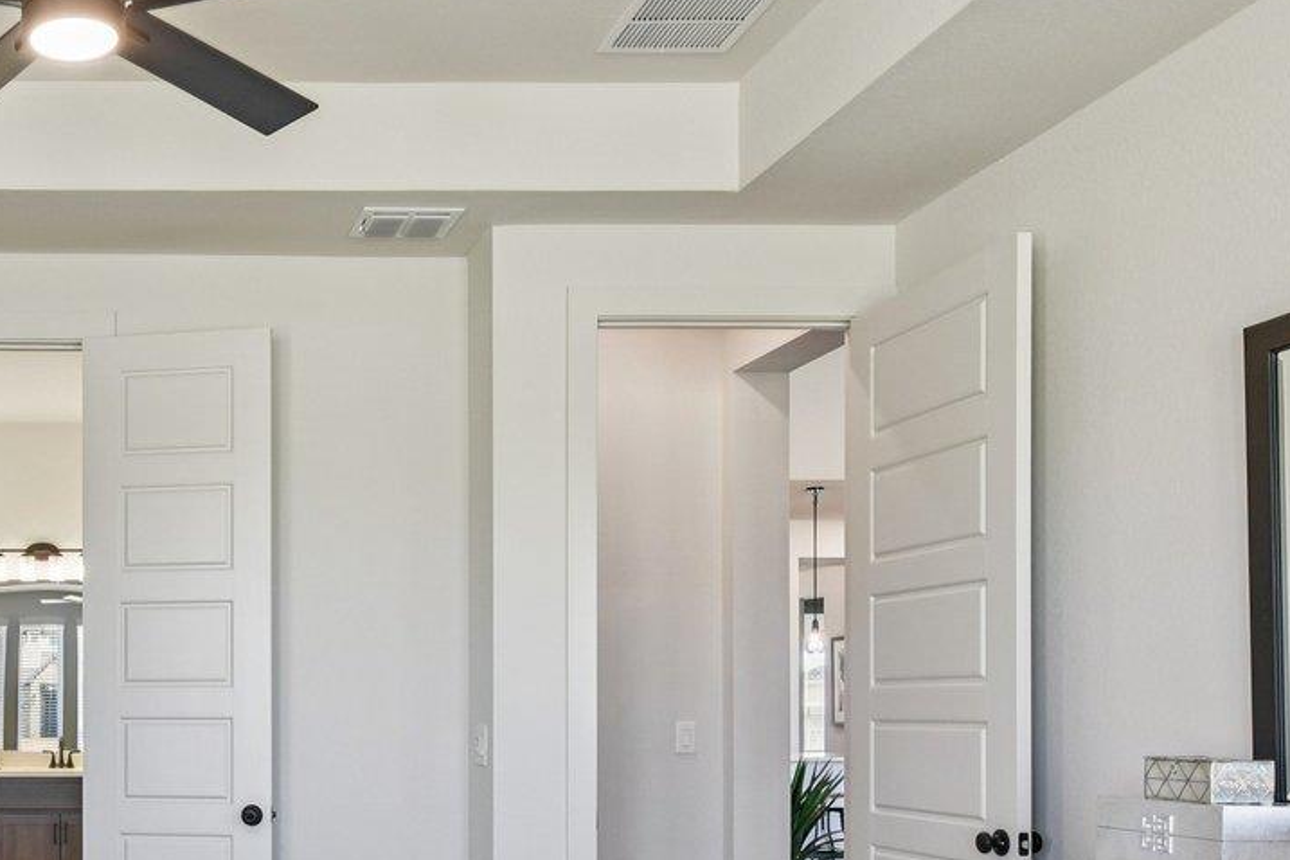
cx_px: 104
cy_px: 686
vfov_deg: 32.5
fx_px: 1433
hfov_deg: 43.8
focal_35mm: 40
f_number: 8
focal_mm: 14
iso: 220
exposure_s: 1/15
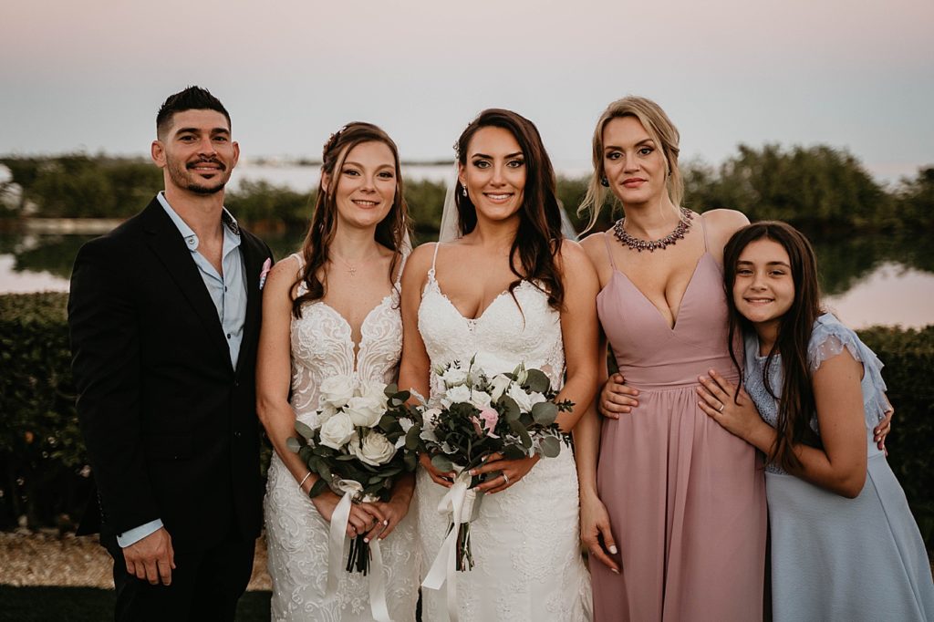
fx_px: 1582
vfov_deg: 22.2
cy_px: 311
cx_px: 467
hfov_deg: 32.9
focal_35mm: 61
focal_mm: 61
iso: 500
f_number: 2.8
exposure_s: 1/160
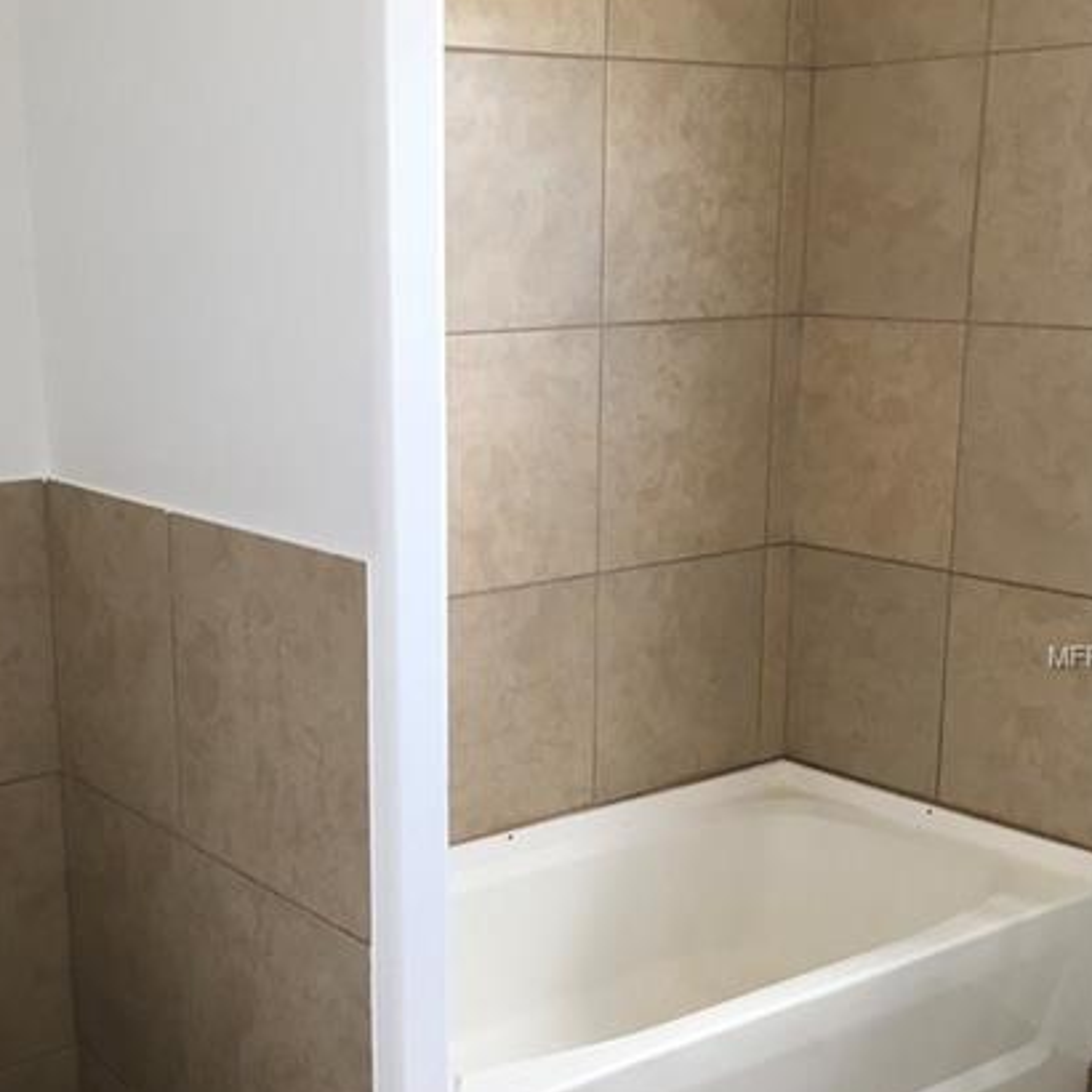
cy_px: 658
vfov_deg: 35.2
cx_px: 402
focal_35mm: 48
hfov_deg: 35.1
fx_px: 1713
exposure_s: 1/30
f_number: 2.2
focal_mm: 4.15
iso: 32
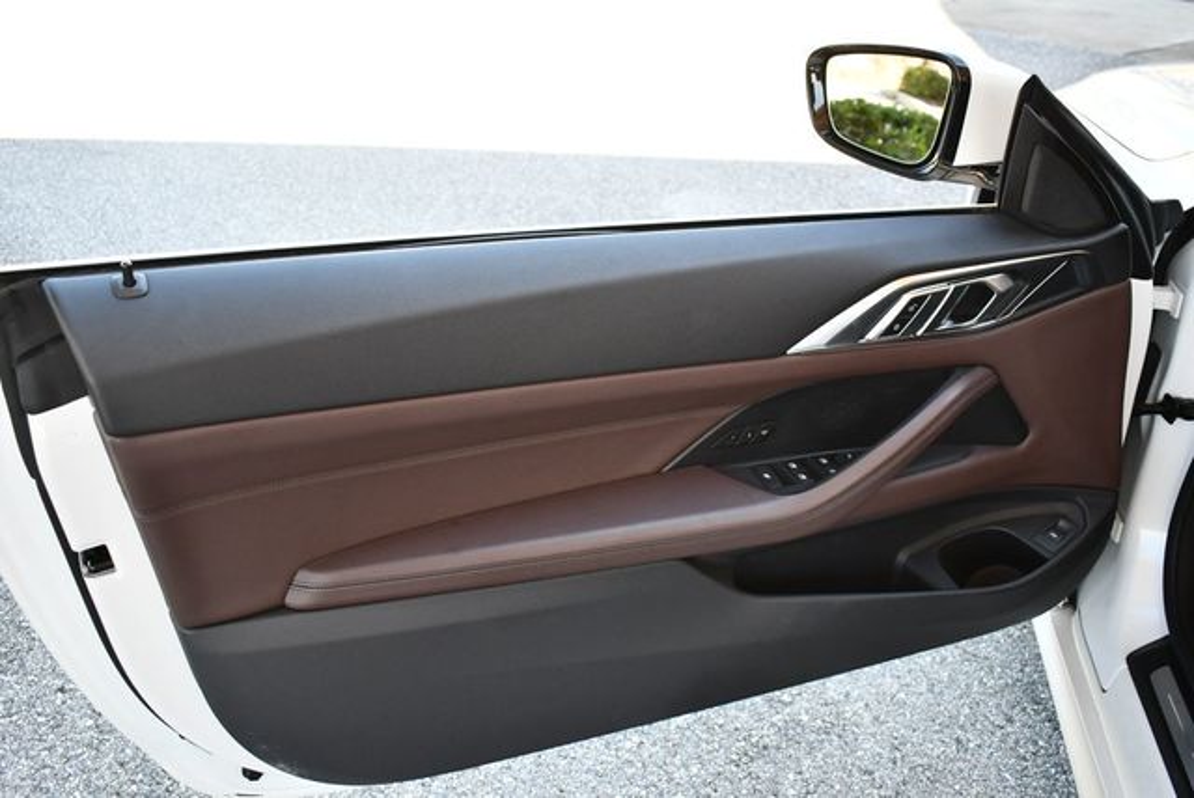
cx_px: 597
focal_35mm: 36
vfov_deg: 36.9
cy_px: 399
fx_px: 1195
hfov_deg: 53.1
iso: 450
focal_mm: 18
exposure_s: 1/250
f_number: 3.5
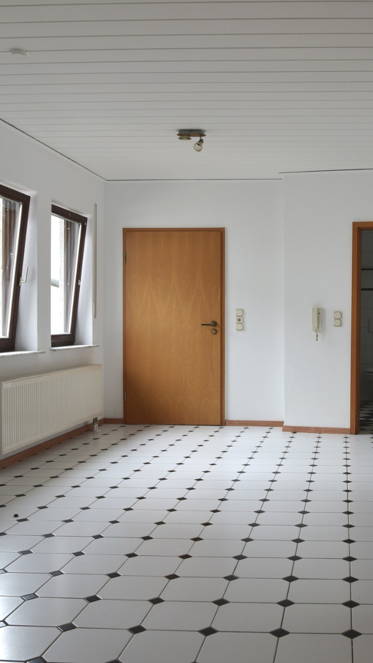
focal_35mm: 38
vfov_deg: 52.8
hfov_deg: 29.9
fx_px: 668
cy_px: 333
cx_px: 336
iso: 400
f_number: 6.3
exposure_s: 1/20
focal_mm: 24
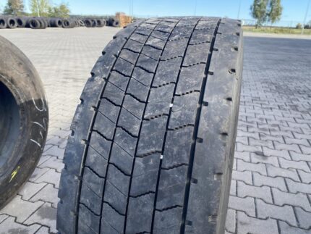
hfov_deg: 67.3
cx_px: 156
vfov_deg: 53.1
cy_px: 117
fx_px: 234
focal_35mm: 26
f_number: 1.8
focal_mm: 4.25
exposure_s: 1/633
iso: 32
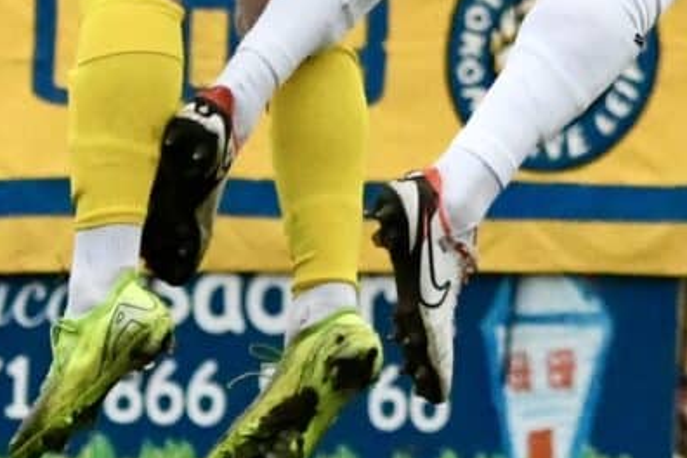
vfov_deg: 1.6
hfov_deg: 2.4
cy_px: -272
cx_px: 828
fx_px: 16296
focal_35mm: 854
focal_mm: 165
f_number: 5
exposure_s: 1/1600
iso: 8000
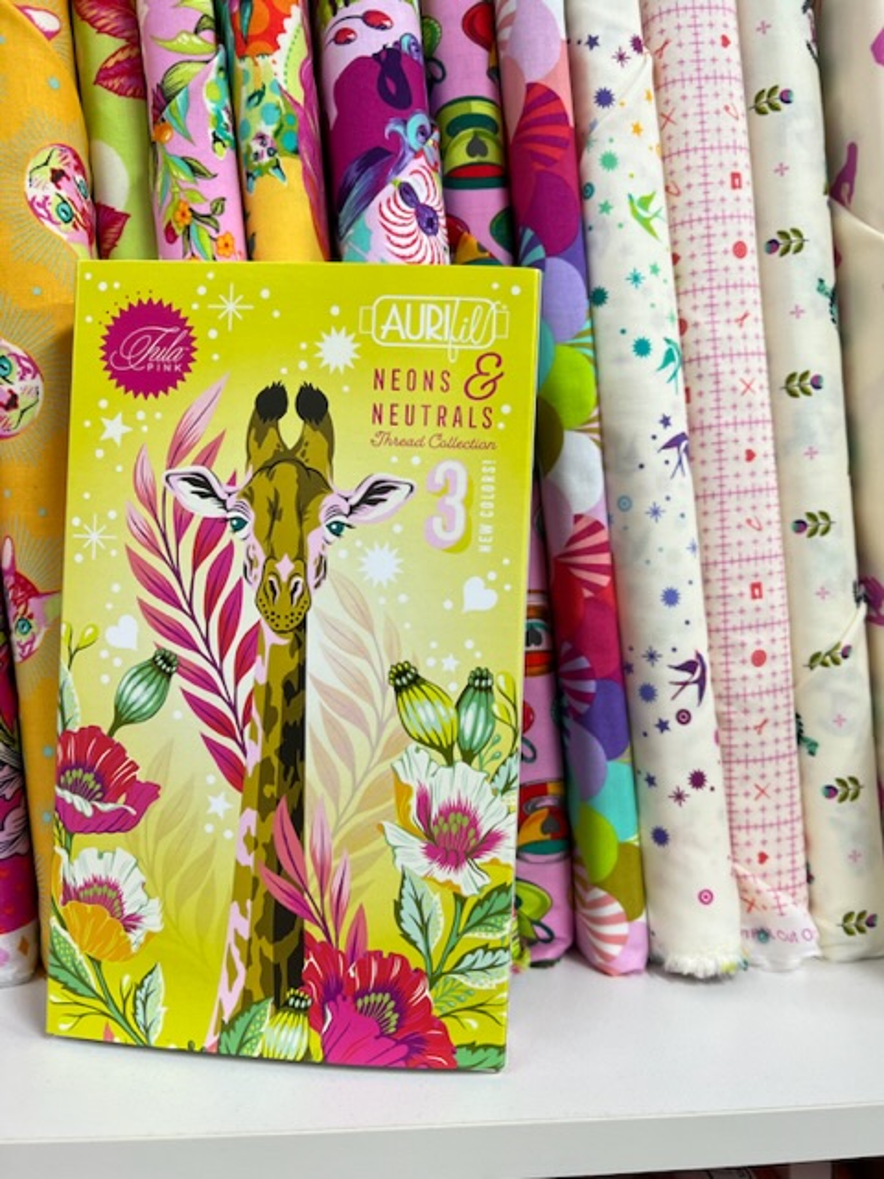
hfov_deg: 53.1
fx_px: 885
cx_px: 442
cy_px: 590
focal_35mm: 26
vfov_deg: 67.3
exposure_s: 1/100
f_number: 1.5
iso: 100
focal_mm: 5.7
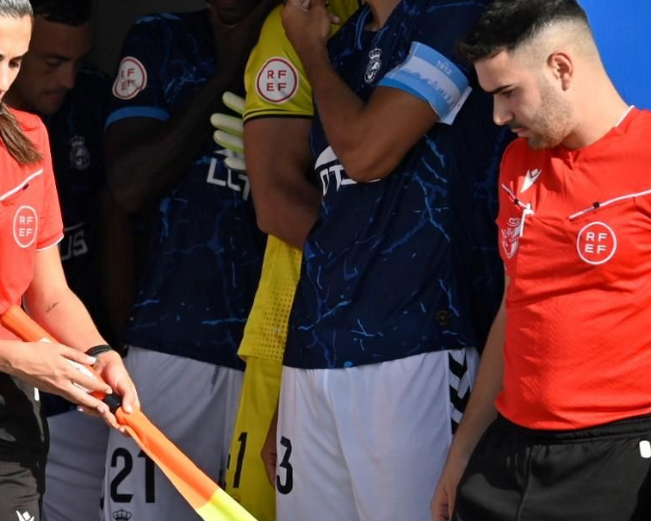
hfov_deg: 4.3
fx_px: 8613
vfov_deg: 3.5
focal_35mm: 447
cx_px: 59
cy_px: 234
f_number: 5.6
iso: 125
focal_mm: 150
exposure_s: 1/500
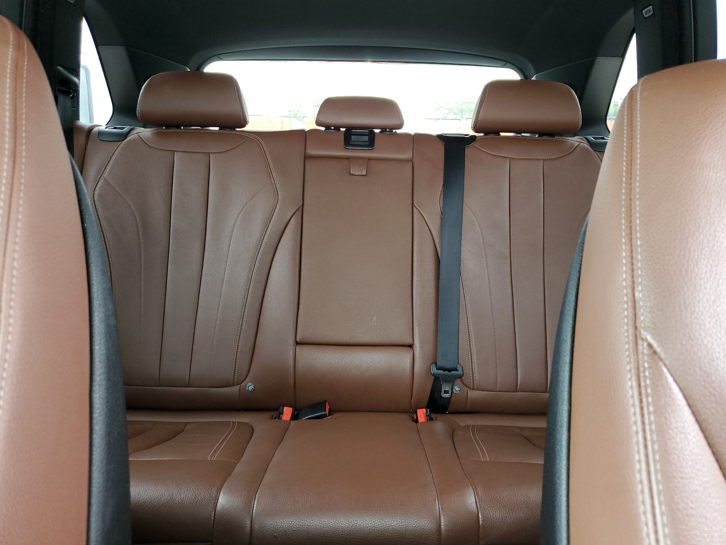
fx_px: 545
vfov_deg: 53.1
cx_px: 363
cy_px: 272
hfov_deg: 67.3
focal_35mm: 26
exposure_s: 1/60.2
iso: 121
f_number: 1.5
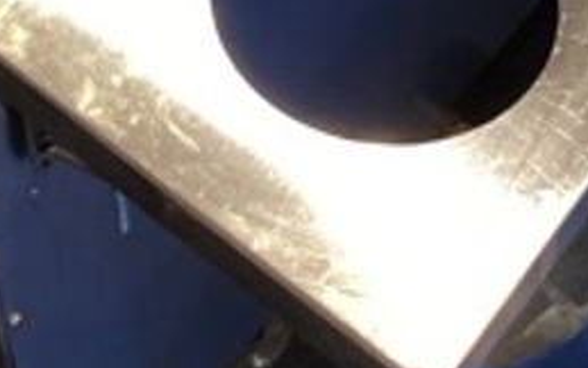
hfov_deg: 20.2
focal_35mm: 103
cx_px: 238
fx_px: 1651
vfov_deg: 11.0
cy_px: -465
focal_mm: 3.3
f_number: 2.4
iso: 320
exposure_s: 1/40
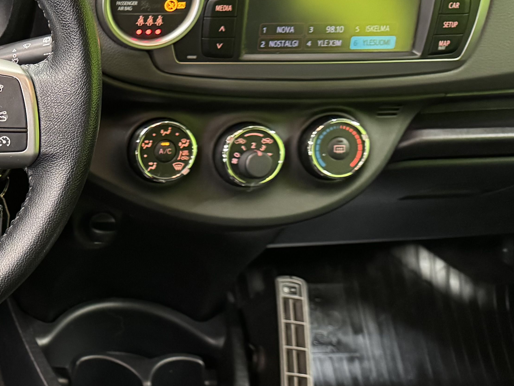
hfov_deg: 27.1
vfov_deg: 23.6
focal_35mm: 62
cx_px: -122
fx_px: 921
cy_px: 213
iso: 800
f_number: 1.78
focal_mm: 6.76
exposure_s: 1/33
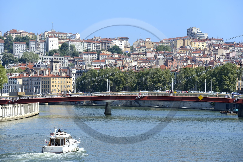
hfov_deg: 15.2
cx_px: 122
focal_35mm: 135
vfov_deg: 10.1
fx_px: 910
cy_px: 81
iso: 100
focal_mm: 135
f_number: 7.1
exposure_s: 1/320
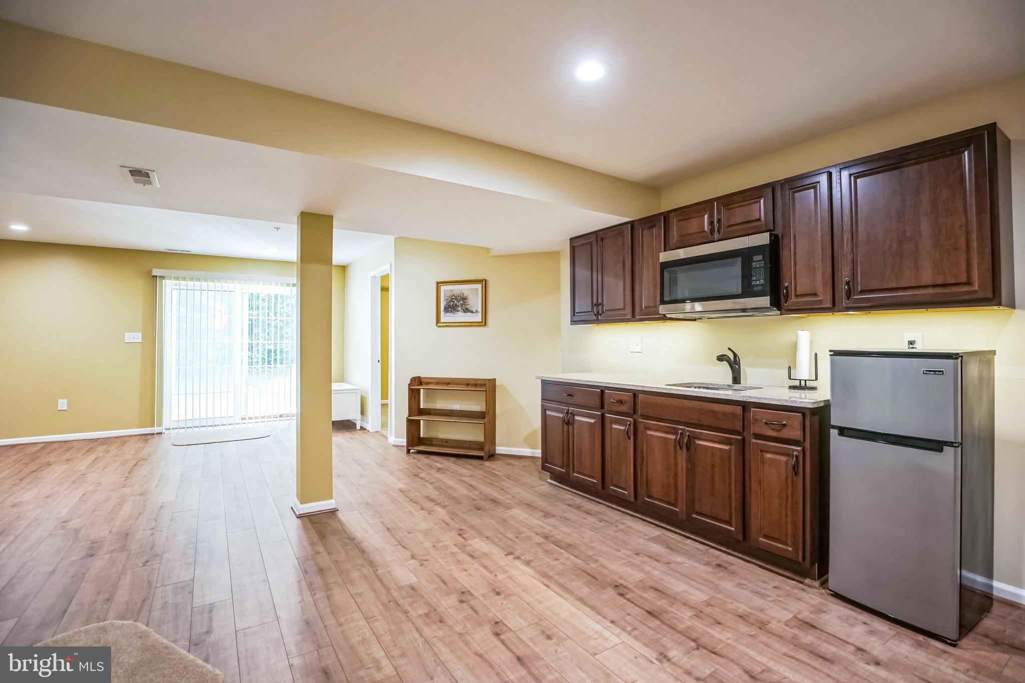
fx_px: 455
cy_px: 342
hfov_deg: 96.7
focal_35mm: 16
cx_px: 512
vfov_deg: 73.7
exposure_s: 1/50
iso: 1250
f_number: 4.5
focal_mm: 16
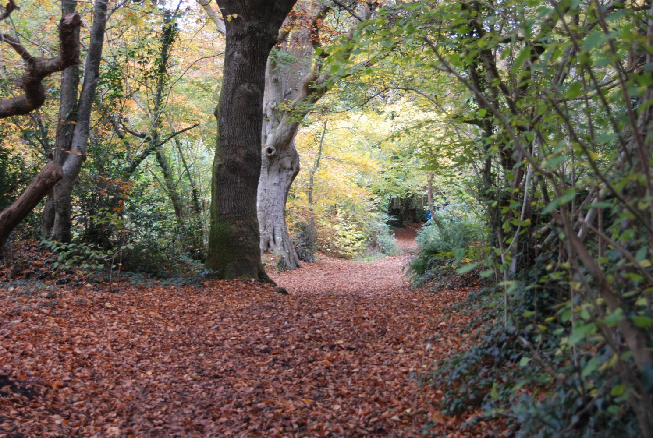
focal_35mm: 69
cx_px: 326
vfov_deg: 19.8
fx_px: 1254
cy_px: 219
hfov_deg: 29.2
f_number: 4.8
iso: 400
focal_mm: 46
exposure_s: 1/40
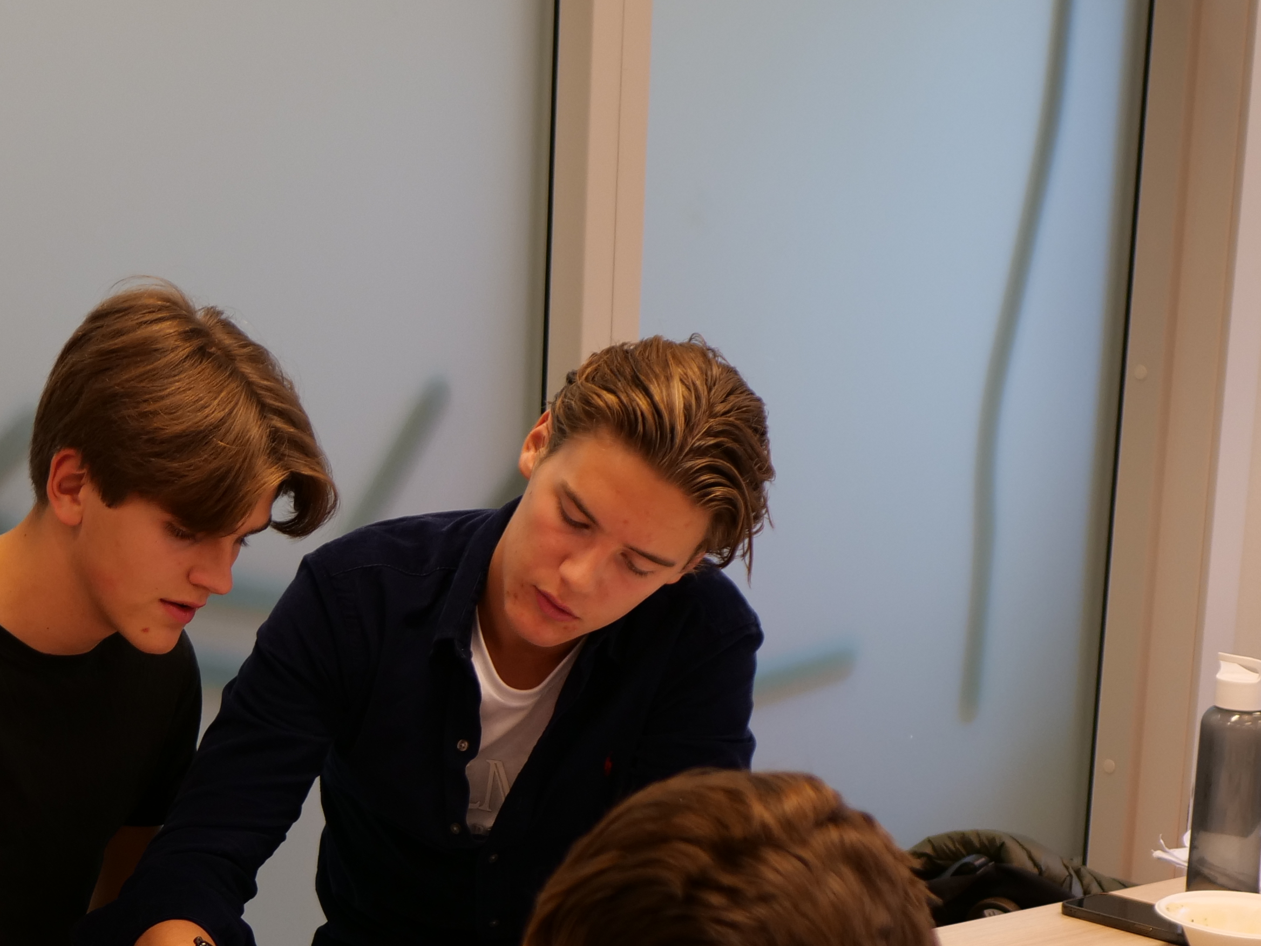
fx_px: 2586
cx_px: 263
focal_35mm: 71
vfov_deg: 20.5
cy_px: 747
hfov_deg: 26.9
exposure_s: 1/160
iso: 200
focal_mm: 16
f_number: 1.6
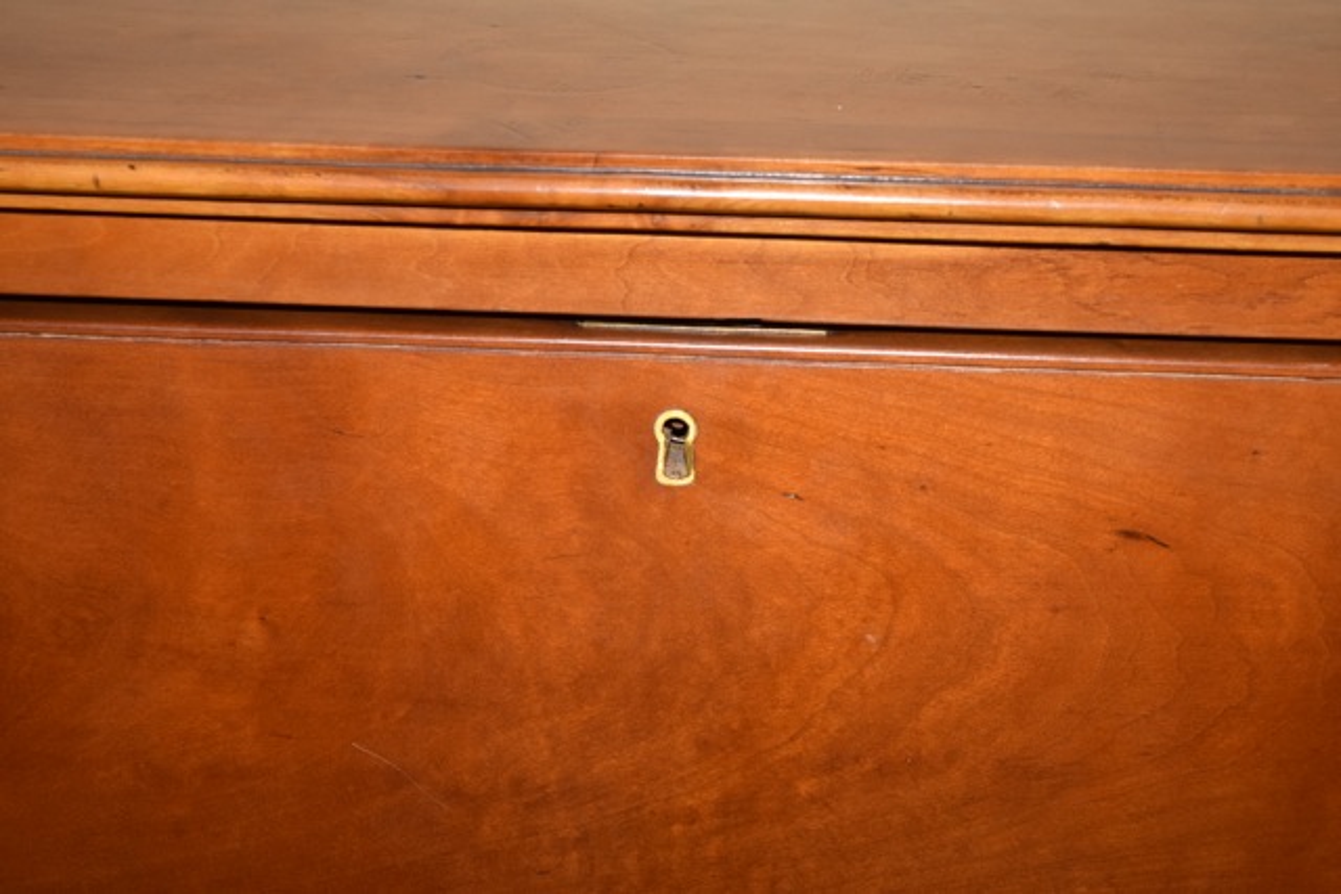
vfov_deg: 16.6
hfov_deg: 24.6
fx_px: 3074
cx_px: 670
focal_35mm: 82
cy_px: 447
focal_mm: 55
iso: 800
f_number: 5.6
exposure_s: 1/125
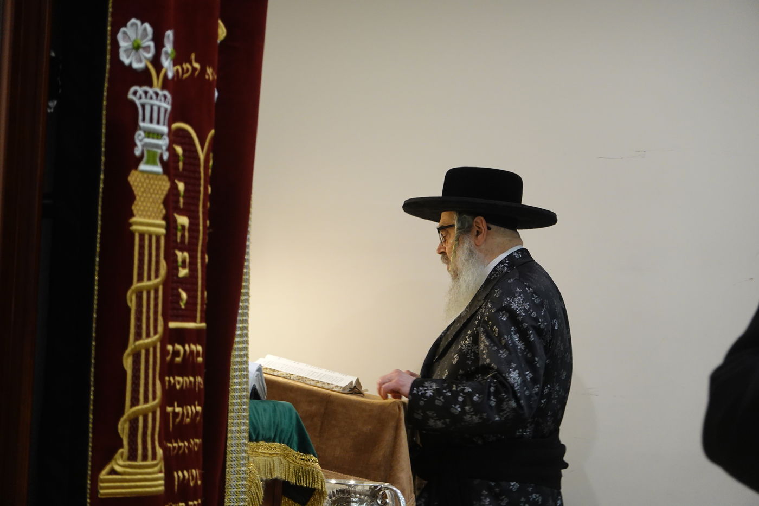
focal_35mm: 111
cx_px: 380
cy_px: 253
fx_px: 2340
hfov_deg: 18.4
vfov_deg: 12.3
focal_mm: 40.37
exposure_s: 1/60
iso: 800
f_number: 4.5
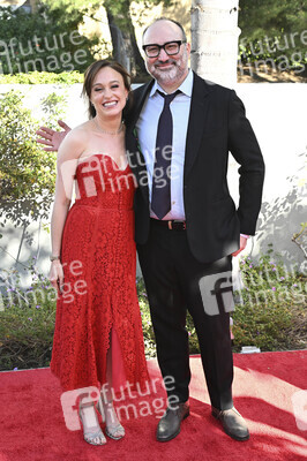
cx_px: 154
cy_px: 230
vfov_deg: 44.5
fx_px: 564
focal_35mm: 44
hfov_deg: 30.5
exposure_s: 1/320
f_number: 5.6
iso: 640
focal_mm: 44
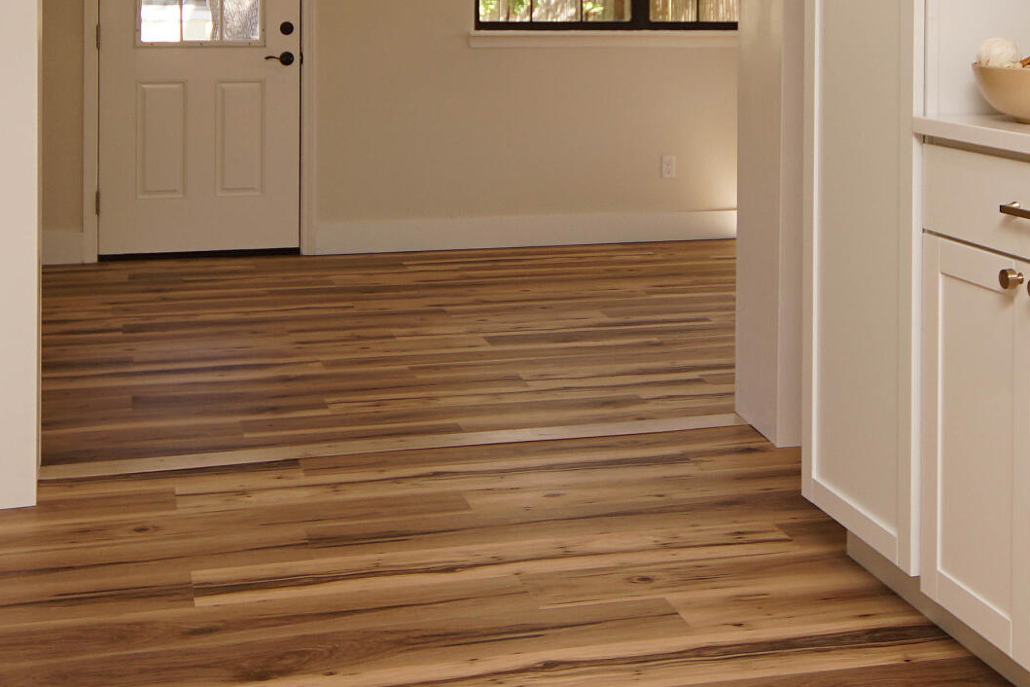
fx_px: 1459
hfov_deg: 38.8
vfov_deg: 25.4
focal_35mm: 51
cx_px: 565
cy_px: 30
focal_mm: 12
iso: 125
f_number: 4.5
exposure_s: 1/60
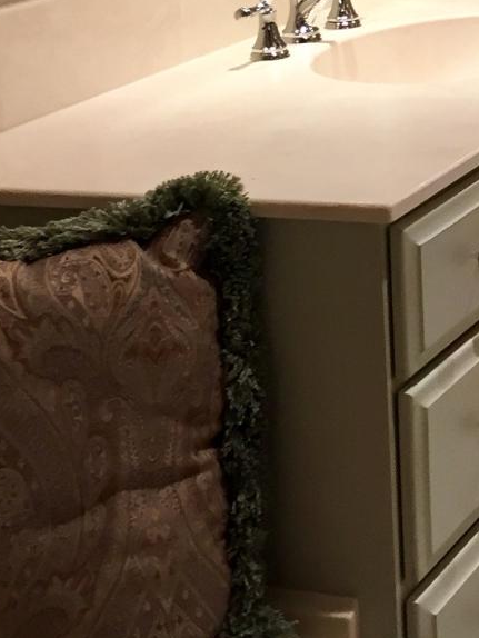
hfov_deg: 13.7
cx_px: 746
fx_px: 1862
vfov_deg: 18.5
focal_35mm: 101
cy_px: -104
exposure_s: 1/33
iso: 100
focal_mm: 4.15
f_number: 2.2
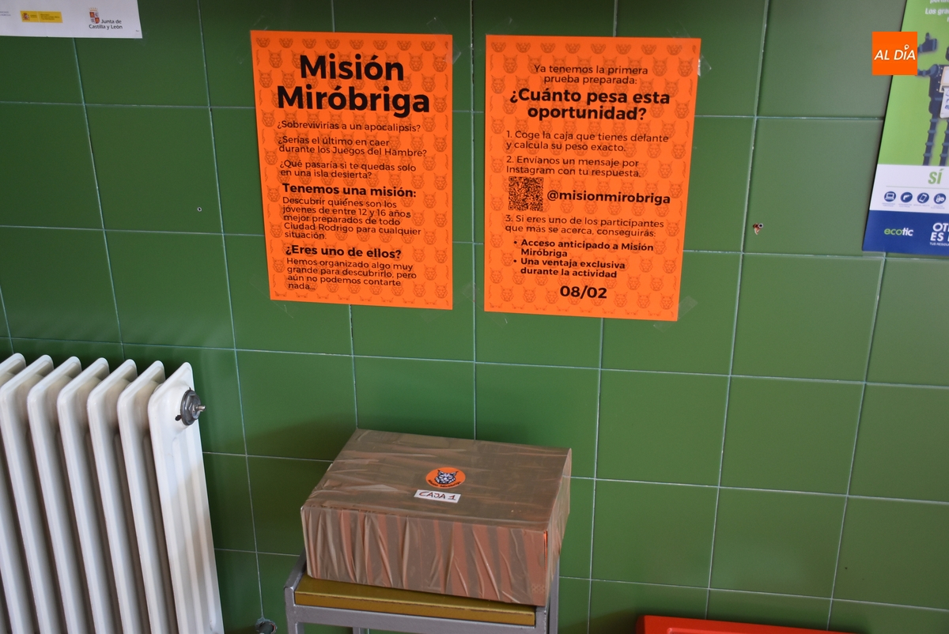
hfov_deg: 53.1
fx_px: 950
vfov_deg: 36.9
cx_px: 474
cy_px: 317
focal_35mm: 36
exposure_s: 1/60
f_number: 3.8
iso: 900
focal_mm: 24
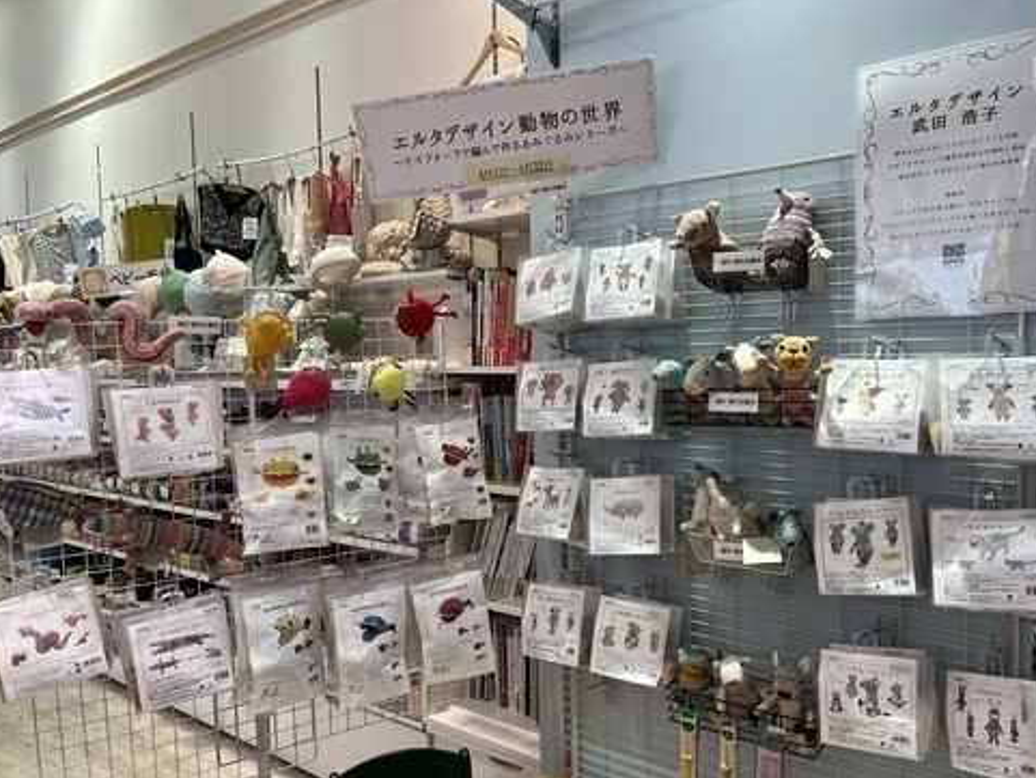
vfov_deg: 51.4
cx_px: 523
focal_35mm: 27
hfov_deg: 65.3
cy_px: 395
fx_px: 808
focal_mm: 5.1
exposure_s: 1/100
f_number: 1.6
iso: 40
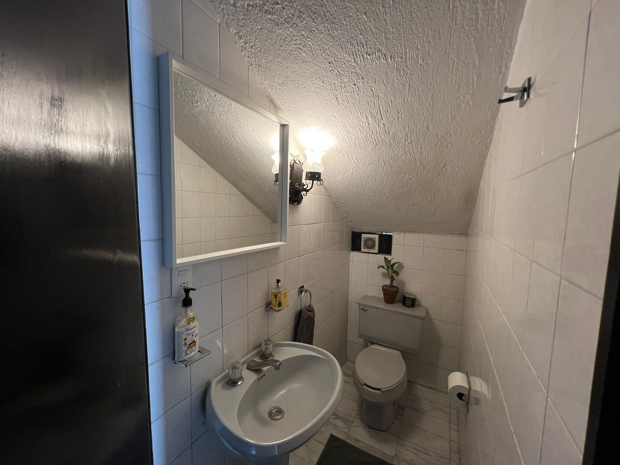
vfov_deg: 89.9
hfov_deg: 106.2
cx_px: 310
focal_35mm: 13
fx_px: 233
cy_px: 232
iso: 125
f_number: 1.8
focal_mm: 1.57
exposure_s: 1/60
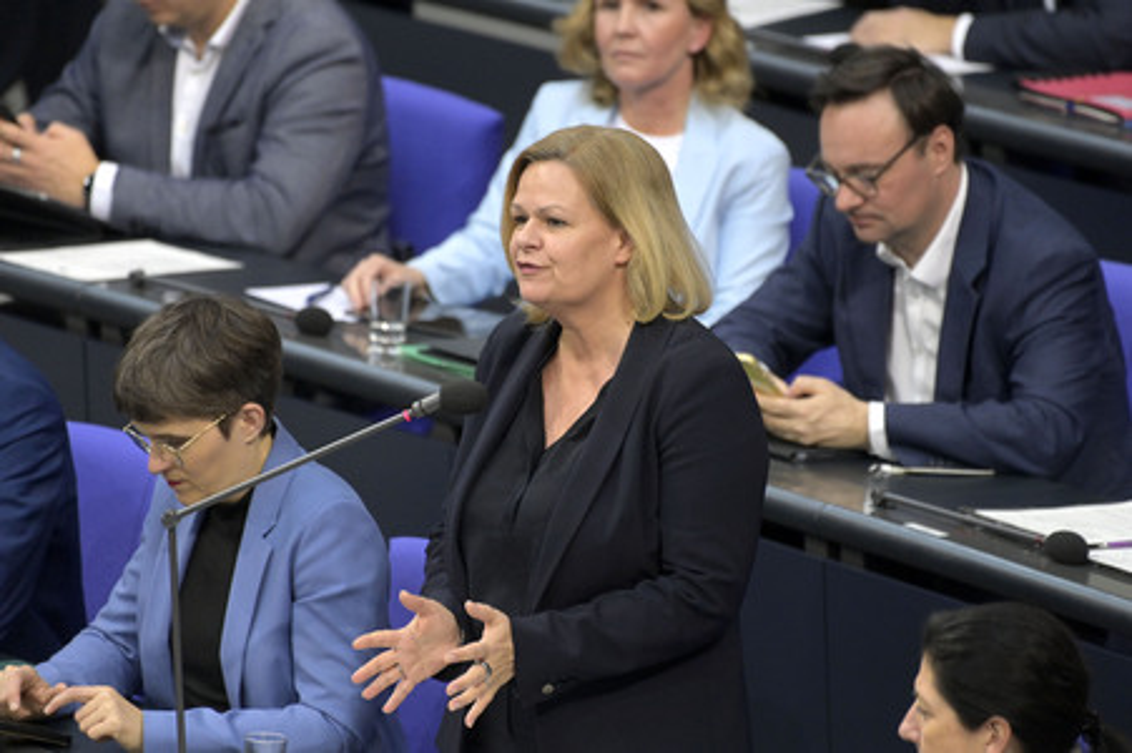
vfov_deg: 2.7
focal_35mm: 500
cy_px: 376
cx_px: 566
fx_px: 15710
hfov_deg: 4.1
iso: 6400
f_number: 5.6
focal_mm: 500
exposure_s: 1/400
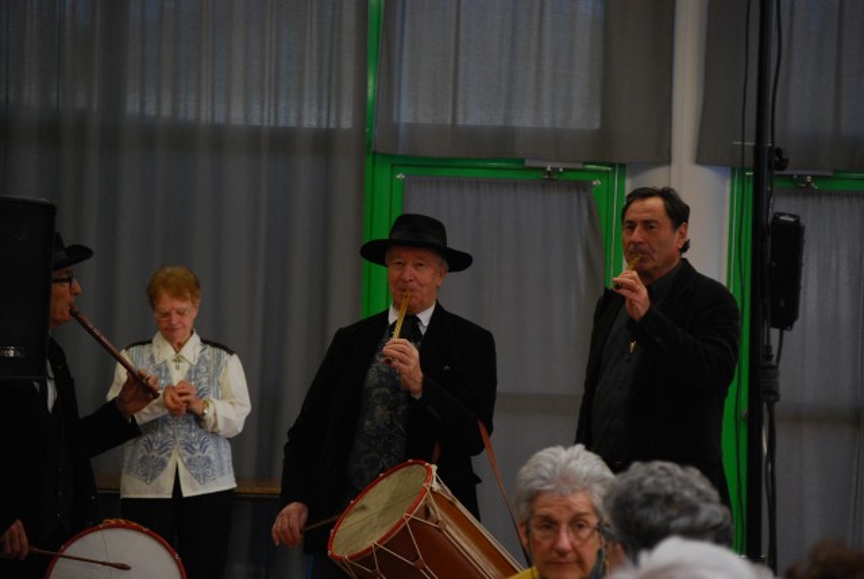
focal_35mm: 147
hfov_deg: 13.9
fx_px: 3534
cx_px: 432
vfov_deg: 9.4
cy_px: 290
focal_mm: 98
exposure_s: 1/125
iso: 800
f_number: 4.5
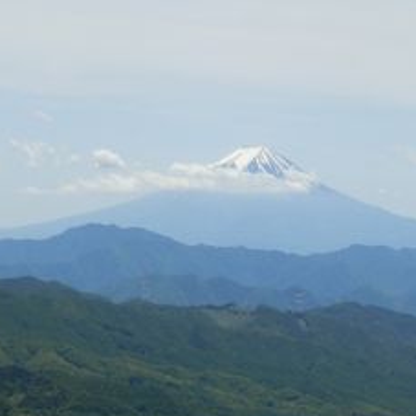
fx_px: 1781
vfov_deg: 12.5
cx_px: 269
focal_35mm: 131
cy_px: 671
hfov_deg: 13.3
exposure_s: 1/1000
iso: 80
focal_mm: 7.4
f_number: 4
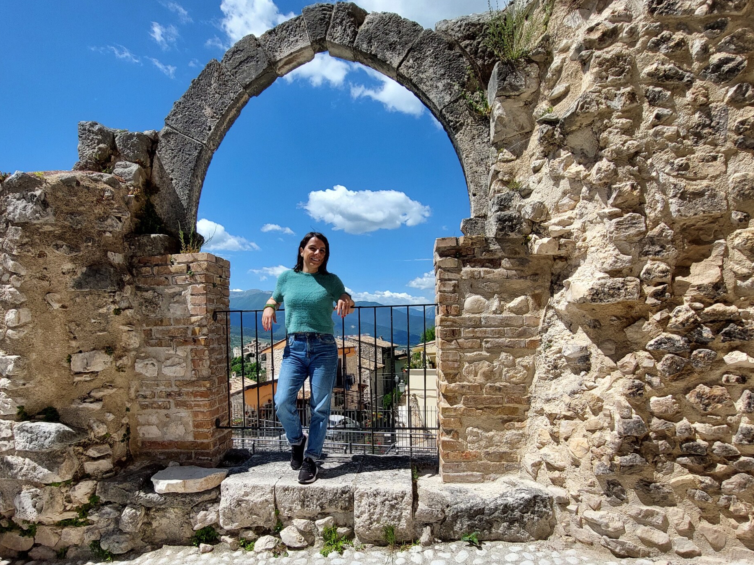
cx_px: 356
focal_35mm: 14
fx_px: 305
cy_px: 269
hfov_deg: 102.0
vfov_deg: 85.6
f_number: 2.2
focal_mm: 1.74
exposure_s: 1/2500
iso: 50
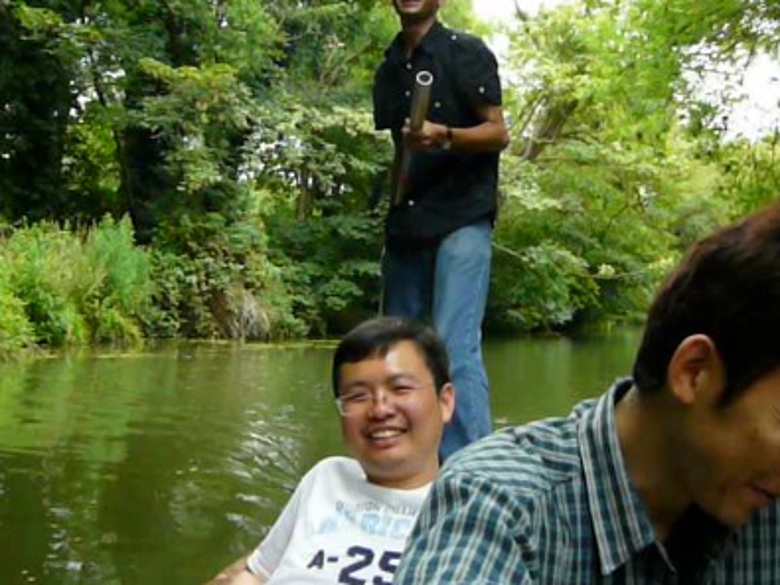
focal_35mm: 39
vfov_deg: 36.8
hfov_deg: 47.9
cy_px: 273
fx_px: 879
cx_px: 401
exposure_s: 1/160
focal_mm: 5.2
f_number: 5
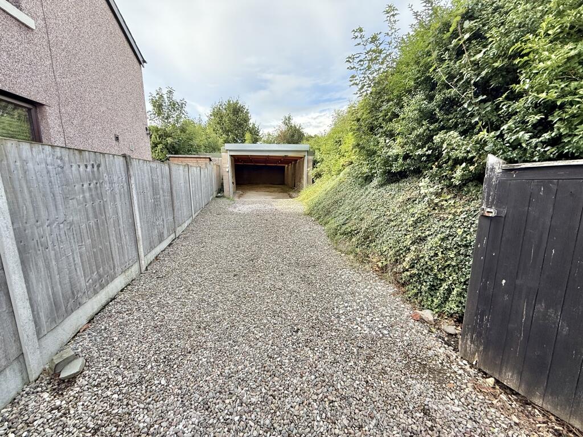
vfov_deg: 85.7
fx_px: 236
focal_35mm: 14
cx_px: 292
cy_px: 218
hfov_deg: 102.1
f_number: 2.2
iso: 64
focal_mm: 2.22
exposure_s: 1/326
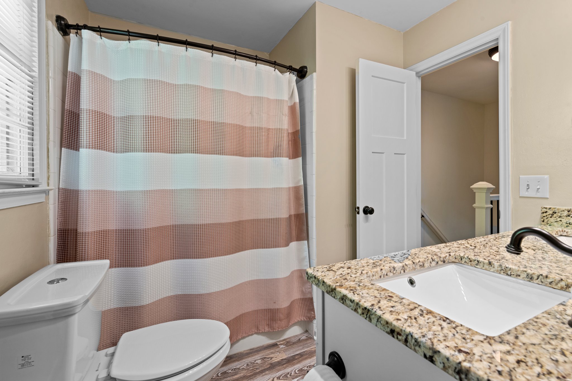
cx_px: 286
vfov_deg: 77.3
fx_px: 238
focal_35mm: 15
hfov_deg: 100.4
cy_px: 190
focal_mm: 15
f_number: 7.1
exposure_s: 1/4
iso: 400
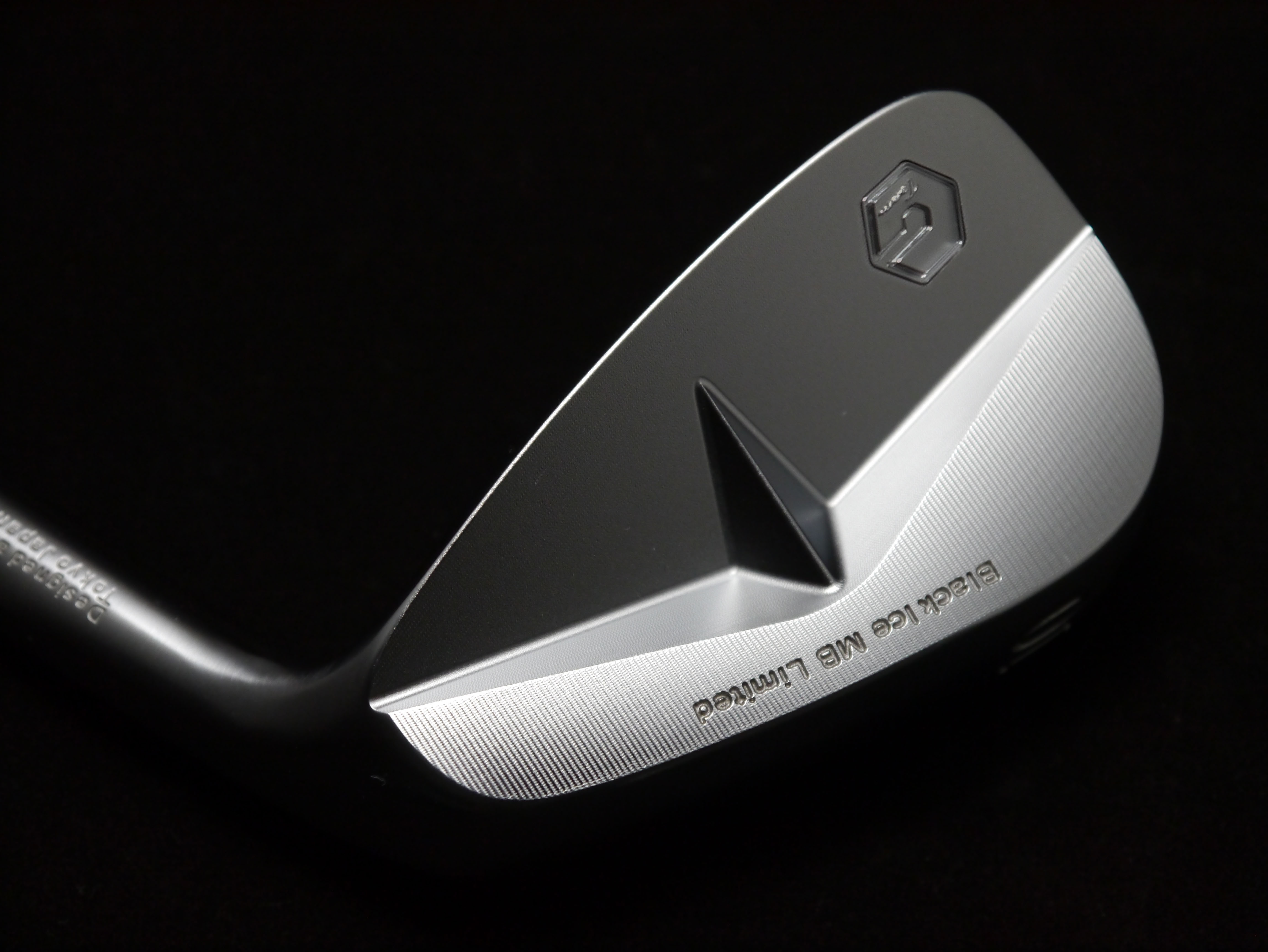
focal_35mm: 72
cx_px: 634
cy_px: 476
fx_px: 2638
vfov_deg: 20.5
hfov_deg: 27.0
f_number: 5.3
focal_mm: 36
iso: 800
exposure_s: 1/40
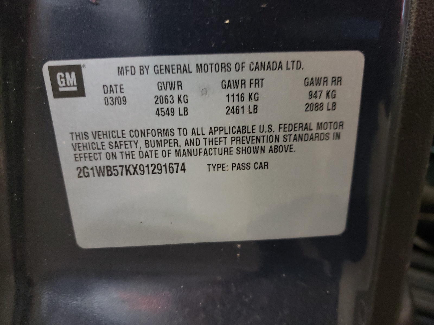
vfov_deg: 53.1
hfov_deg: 67.3
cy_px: 162
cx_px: 217
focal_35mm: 26
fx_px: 326
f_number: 1.5
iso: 420
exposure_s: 1/24
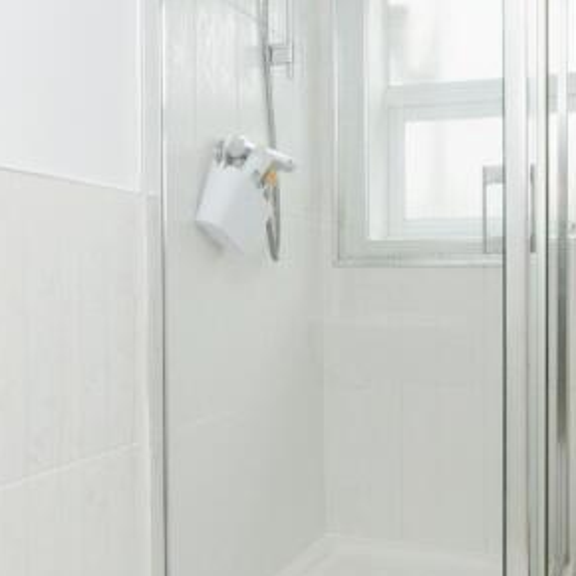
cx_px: 213
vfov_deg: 35.2
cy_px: 216
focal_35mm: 48
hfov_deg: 35.1
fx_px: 904
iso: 640
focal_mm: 16
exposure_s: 1/15
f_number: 16
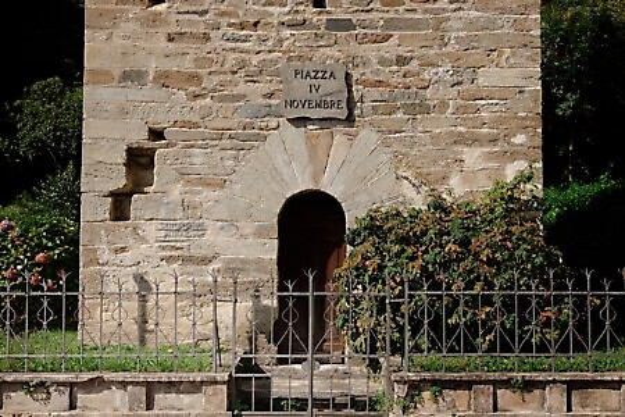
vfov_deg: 27.0
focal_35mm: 50
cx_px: 312
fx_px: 868
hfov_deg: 39.6
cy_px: 208
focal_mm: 50
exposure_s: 1/800
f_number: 6.3
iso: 125
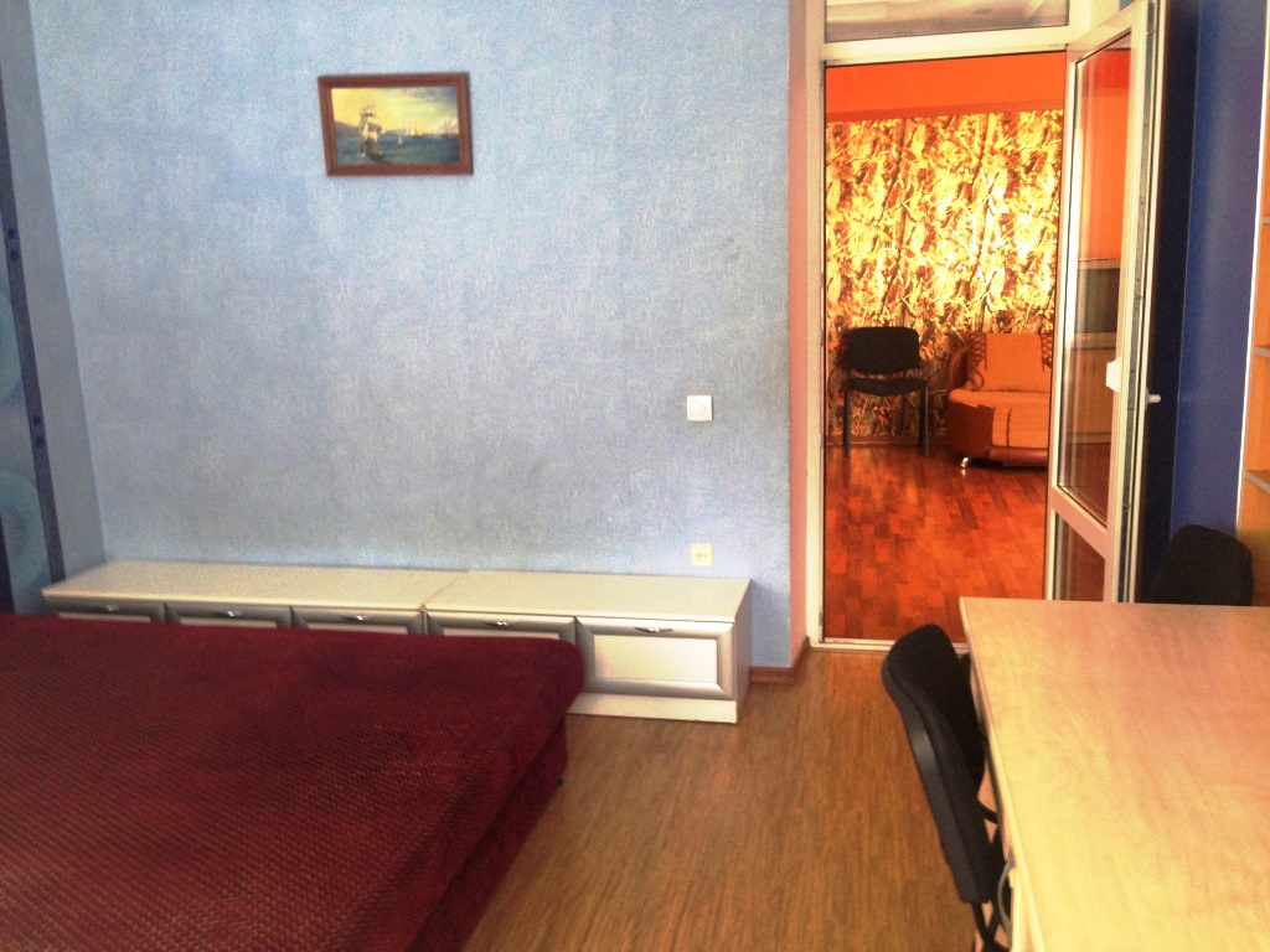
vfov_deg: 42.9
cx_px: 635
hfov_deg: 55.4
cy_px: 476
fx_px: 1211
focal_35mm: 33
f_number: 2.4
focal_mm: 4.12
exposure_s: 1/20
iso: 125
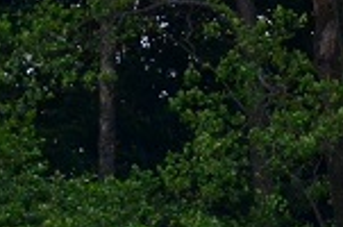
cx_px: 526
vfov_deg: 0.8
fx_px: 15615
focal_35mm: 1642
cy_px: 566
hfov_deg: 1.3
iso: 1250
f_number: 5
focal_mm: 165
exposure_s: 1/6400
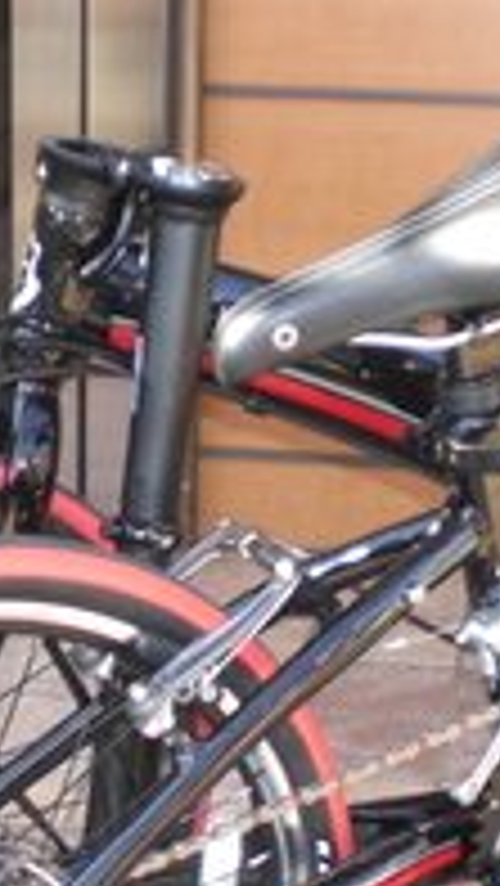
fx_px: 2542
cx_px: 205
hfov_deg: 11.2
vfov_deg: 19.7
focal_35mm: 108
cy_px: 641
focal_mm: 6.3
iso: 100
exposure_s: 1/100
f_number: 3.1
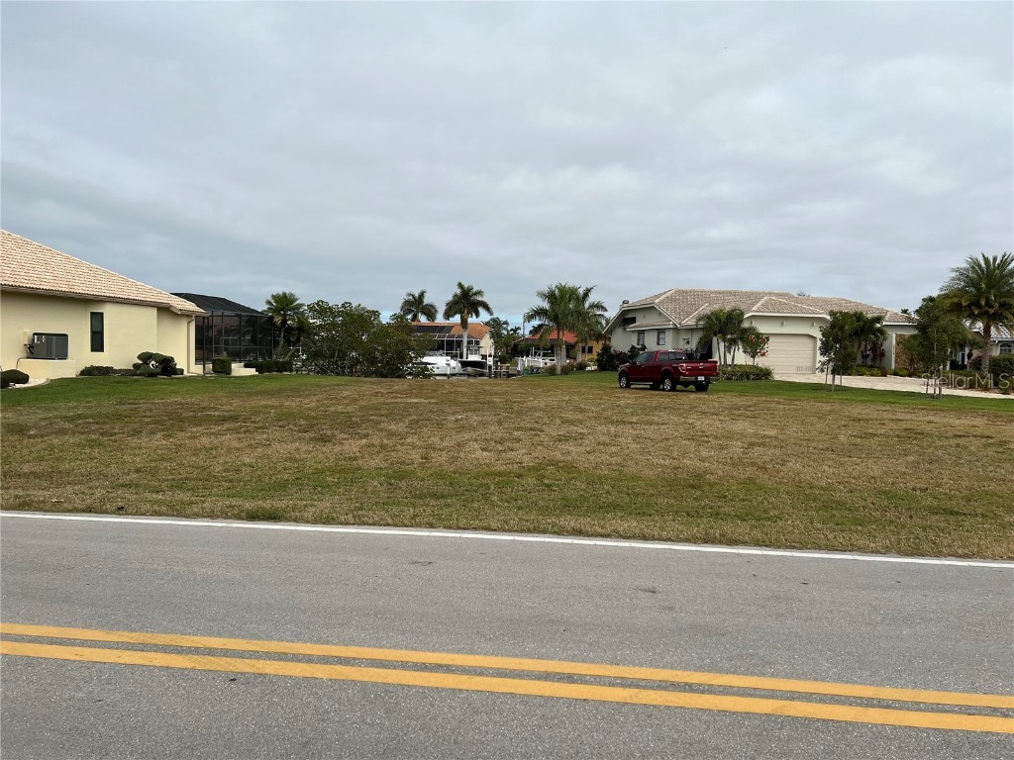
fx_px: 762
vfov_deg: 53.1
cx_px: 507
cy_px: 380
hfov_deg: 67.3
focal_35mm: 26
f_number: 1.5
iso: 50
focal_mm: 5.7
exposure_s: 1/6579
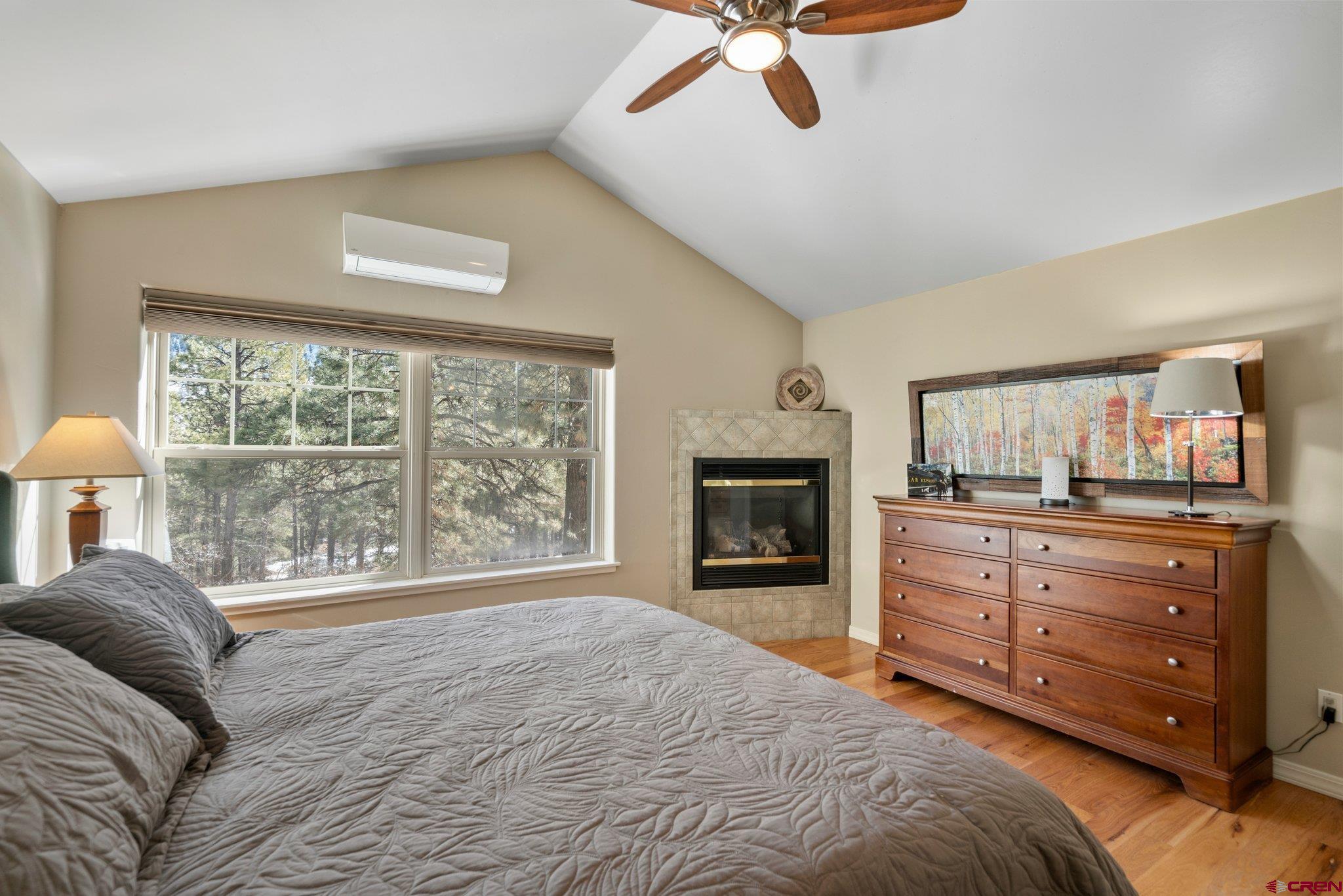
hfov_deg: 96.7
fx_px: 597
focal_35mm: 16
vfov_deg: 73.8
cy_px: 448
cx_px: 672
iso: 400
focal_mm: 16
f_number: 8
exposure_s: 1/4
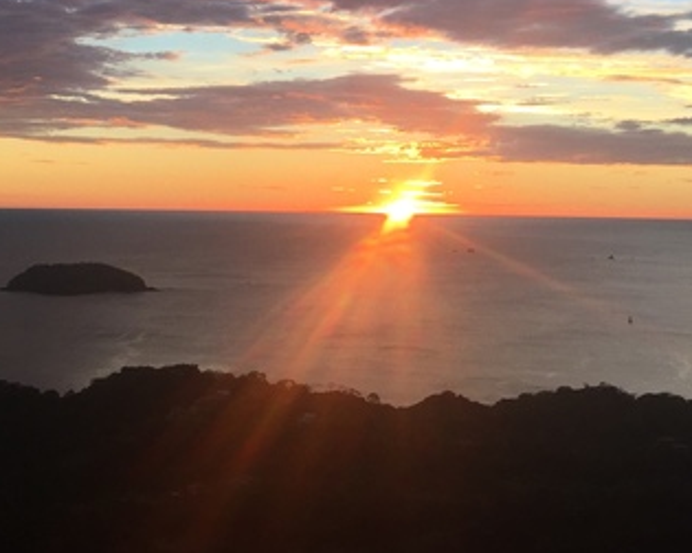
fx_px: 1475
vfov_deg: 20.1
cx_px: 341
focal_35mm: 72
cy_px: -86
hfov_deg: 26.4
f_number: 2.2
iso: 32
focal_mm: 4.15
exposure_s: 1/439
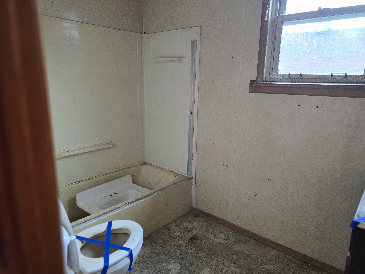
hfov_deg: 71.6
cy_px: 138
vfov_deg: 56.8
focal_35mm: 24
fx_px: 253
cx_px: 186
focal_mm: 6.3
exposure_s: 1/120
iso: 640
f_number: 1.7
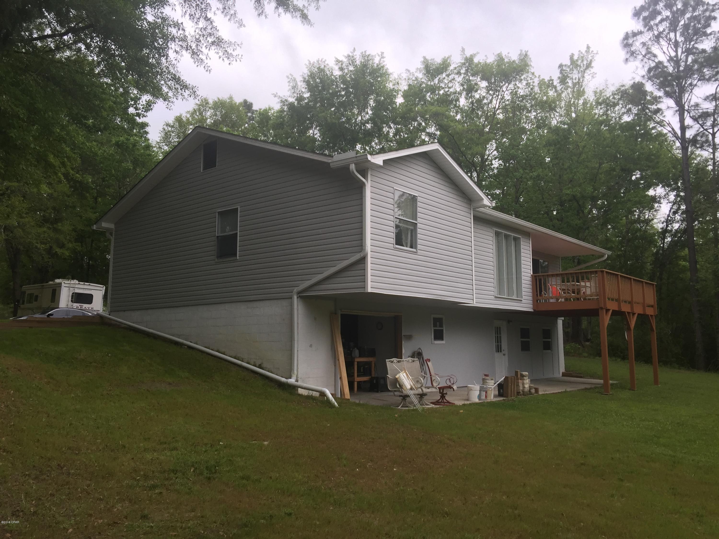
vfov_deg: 48.2
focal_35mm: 29
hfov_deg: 61.7
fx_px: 602
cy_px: 270
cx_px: 360
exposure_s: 1/213
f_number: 2.2
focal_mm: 4.15
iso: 32
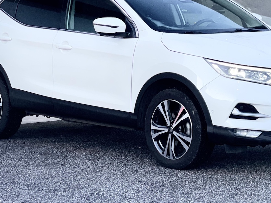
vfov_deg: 12.4
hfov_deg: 16.5
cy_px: 76
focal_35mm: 119
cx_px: 162
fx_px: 932
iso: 250
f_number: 2.2
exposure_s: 1/108
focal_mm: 7.5
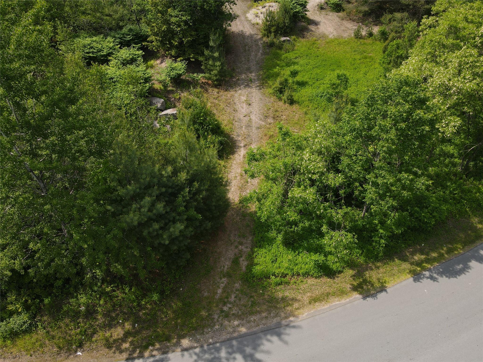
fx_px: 335
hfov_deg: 71.6
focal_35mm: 24
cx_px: 242
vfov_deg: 56.8
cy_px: 181
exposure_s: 1/500
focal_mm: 4.5
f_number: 2.8
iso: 100
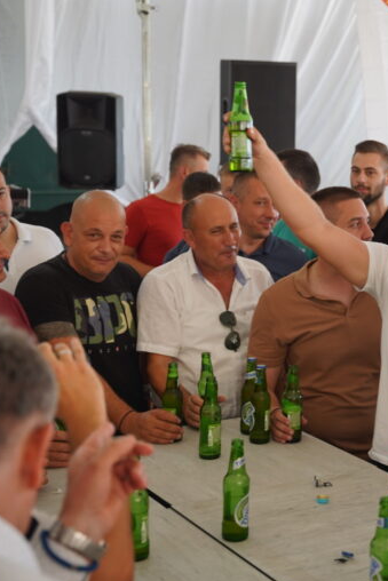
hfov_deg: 19.9
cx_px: 386
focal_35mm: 66
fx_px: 1072
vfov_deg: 30.3
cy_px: 292
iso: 250
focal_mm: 43.9
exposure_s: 1/160
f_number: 2.8
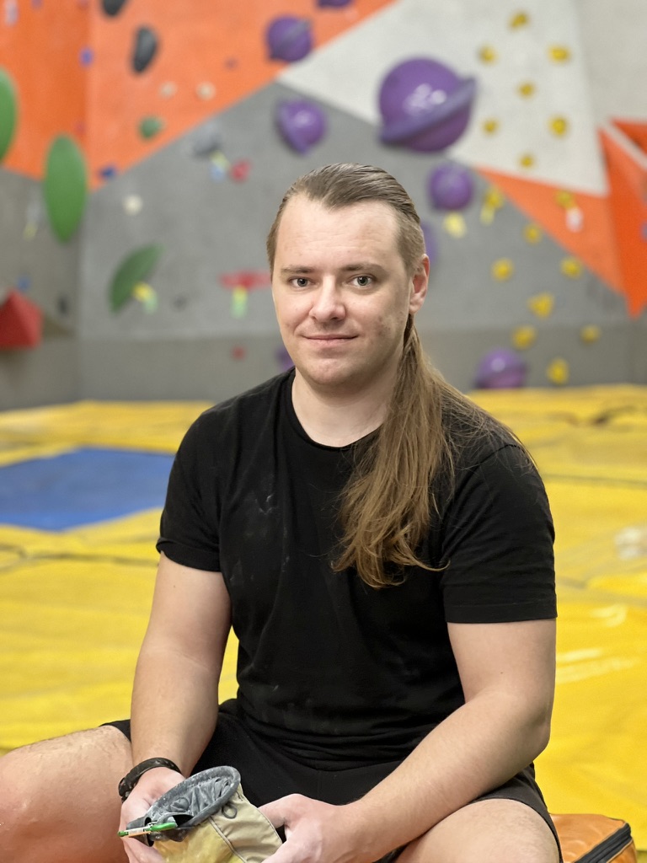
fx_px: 1919
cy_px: 432
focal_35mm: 77
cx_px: 324
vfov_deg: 25.3
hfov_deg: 19.1
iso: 320
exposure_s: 1/25
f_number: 2.8
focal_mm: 9
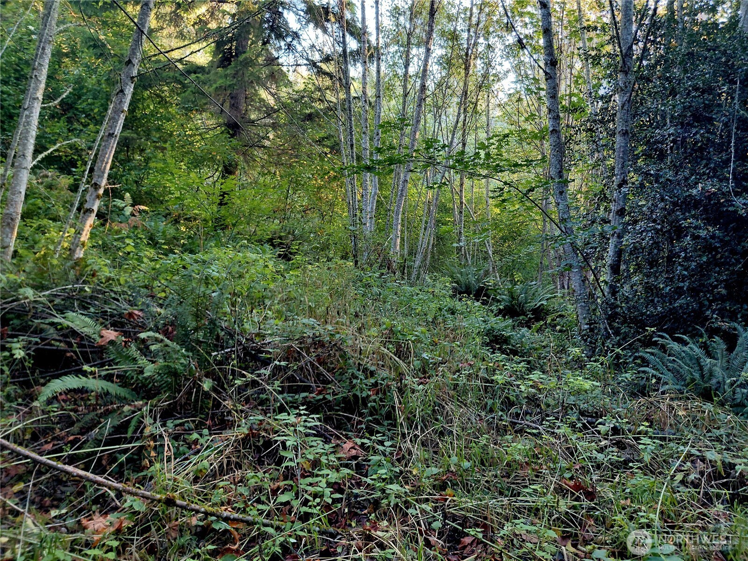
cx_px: 374
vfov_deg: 54.9
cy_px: 280
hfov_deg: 69.4
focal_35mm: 25
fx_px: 540
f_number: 1.8
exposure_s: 1/60.2
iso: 250
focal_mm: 4.69
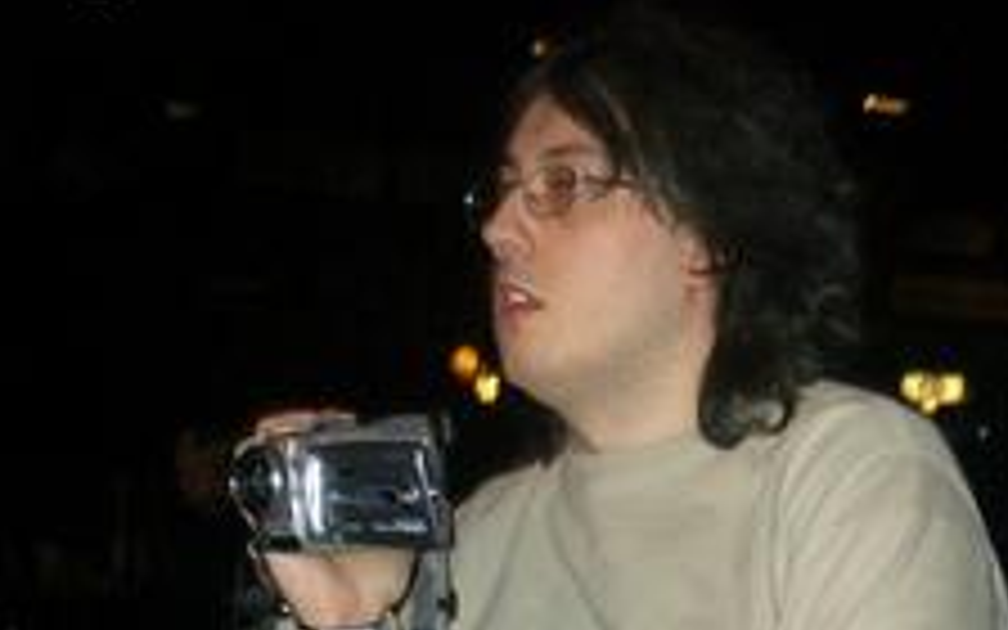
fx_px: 2912
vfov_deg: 12.1
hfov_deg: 19.6
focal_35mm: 106
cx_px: 608
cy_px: 706
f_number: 2.6
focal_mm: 5.8
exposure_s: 1/60
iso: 100
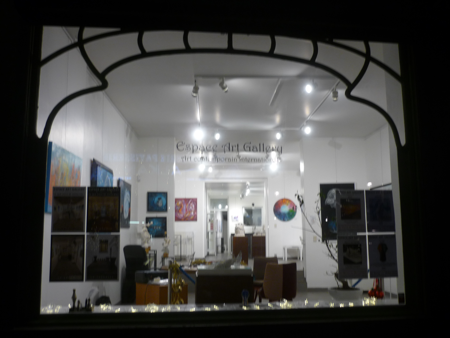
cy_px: 169
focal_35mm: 33
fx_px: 429
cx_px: 225
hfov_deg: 55.4
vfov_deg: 42.9
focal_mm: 5.5
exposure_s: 1/30
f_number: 2.8
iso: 100
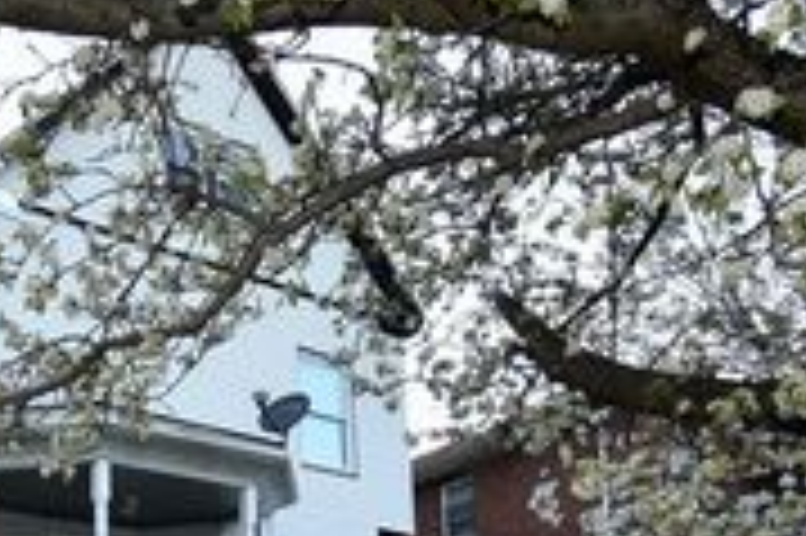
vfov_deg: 26.3
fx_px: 939
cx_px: 50
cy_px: 723
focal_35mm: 42
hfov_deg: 41.9
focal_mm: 10
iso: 200
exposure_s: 1/100
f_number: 5
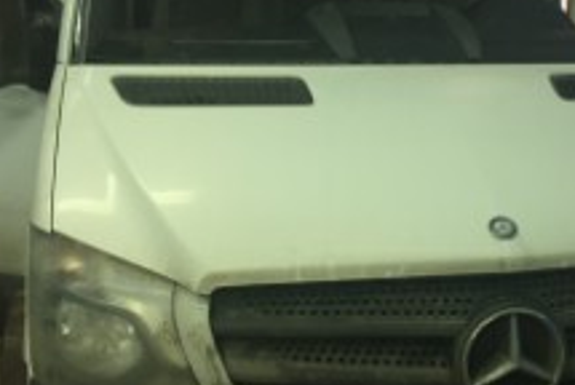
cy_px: 163
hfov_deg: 34.7
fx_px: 896
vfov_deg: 24.2
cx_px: 447
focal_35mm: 56
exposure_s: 1/33
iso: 80
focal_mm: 4.15
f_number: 2.2
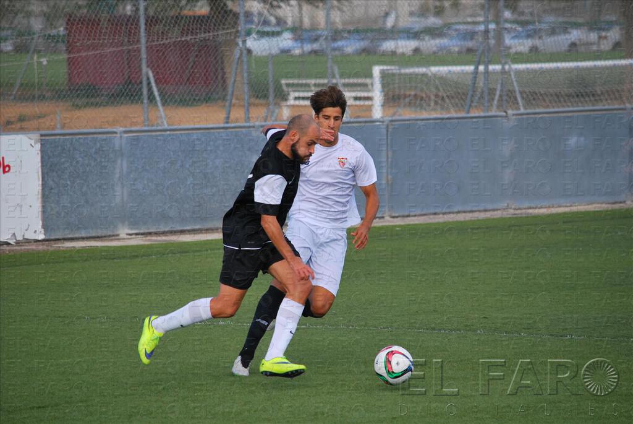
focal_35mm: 300
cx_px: 316
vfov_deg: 4.6
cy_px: 212
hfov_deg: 6.9
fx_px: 5280
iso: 200
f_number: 5.3
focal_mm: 200
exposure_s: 1/640
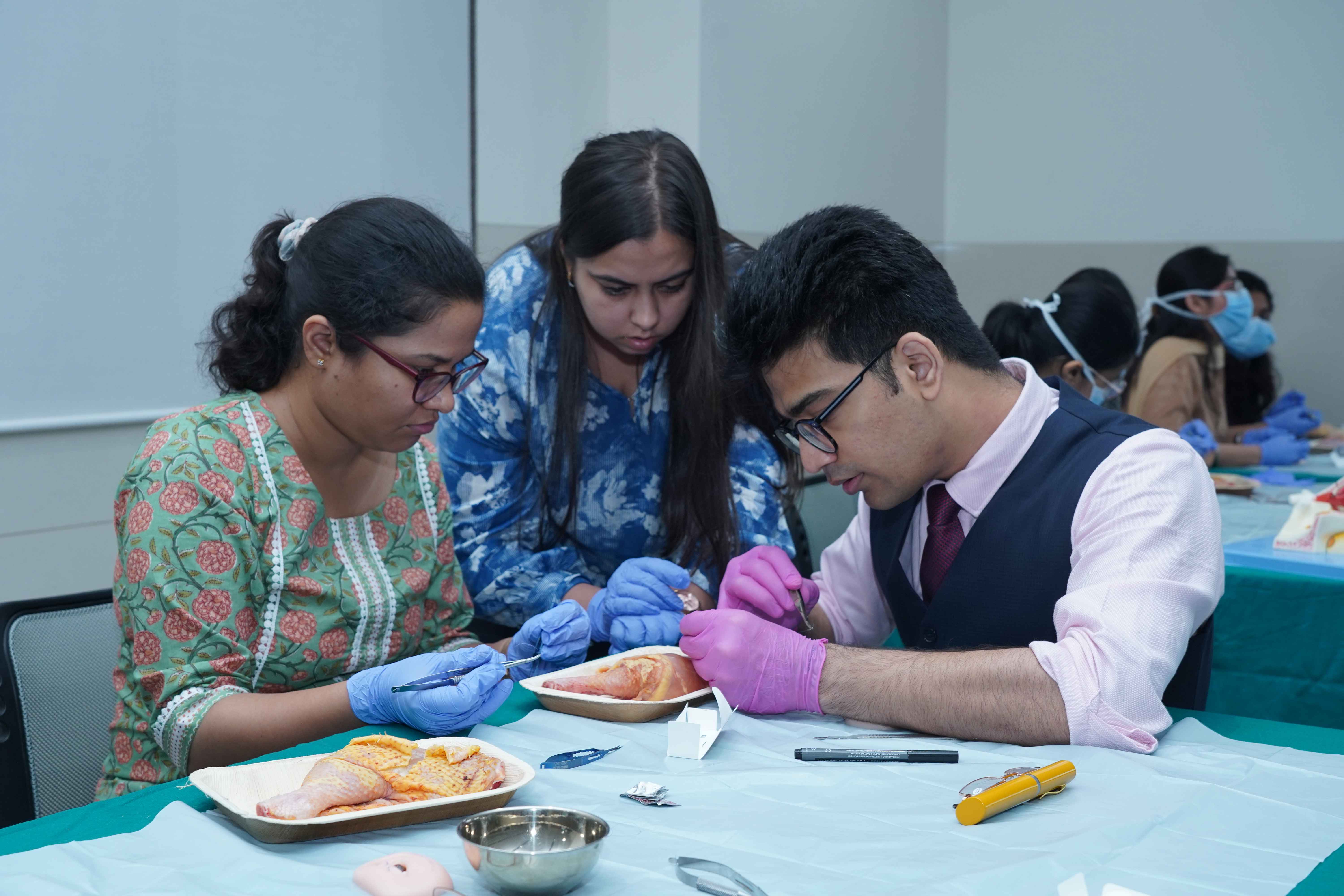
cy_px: 448
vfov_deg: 29.9
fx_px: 1680
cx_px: 672
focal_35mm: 45
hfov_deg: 43.6
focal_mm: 45
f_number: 6.3
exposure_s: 1/160
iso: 1000
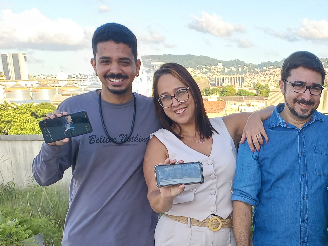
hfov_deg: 28.0
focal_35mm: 65
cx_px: 330
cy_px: 230
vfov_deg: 22.0
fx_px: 616
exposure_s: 1/120
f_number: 1.8
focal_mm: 4.6
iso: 32
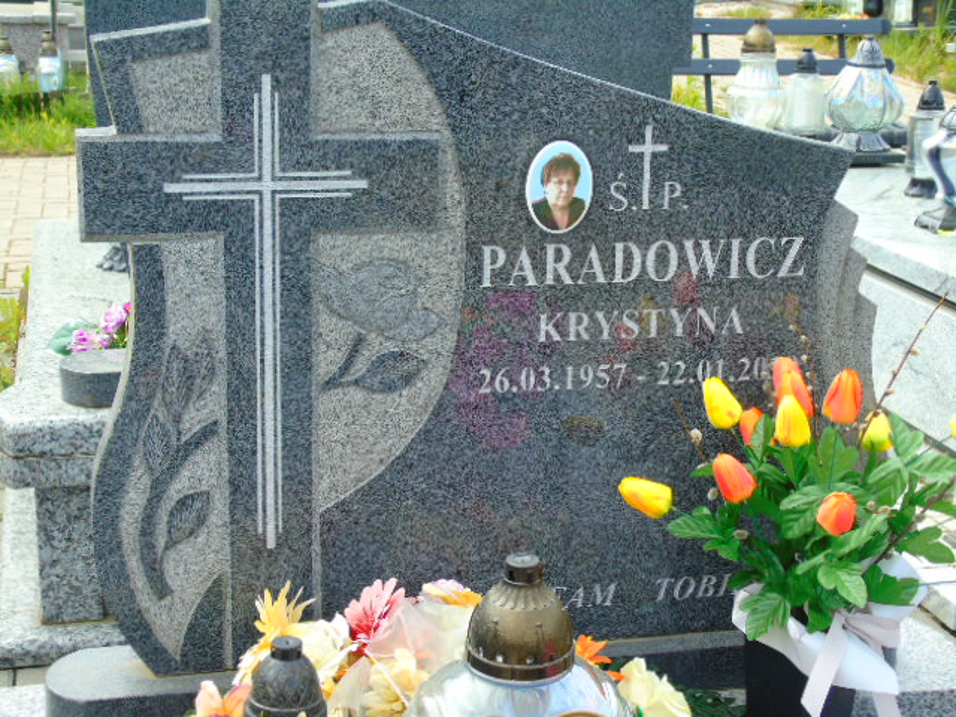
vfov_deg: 23.7
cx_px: 478
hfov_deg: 31.2
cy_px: 358
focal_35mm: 62
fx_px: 1712
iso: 80
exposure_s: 1/160
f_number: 4.5
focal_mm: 11
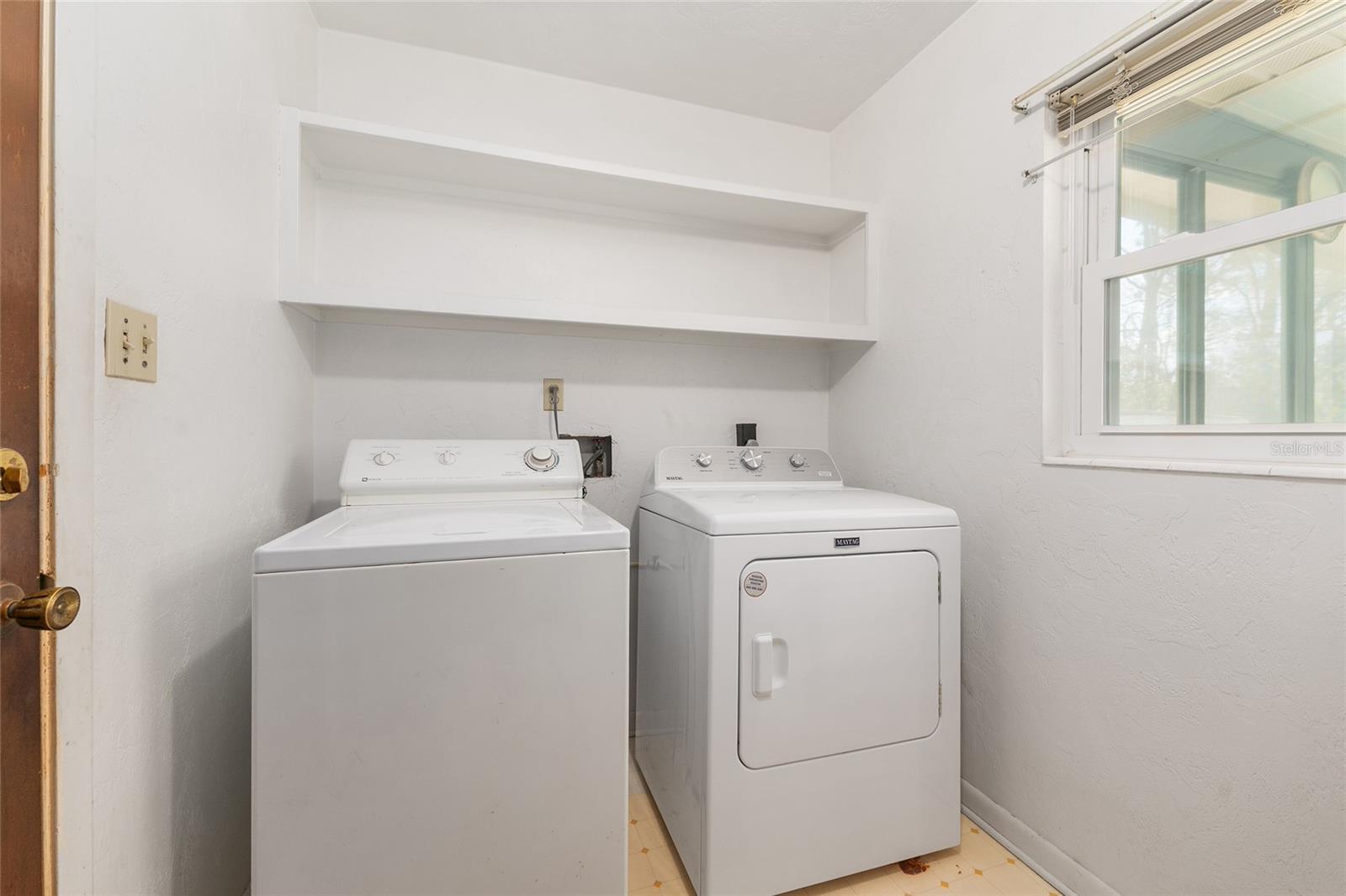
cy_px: 448
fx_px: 523
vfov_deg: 81.2
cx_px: 673
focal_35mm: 14
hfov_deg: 104.3
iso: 500
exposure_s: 1/5
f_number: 7.1
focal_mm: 14
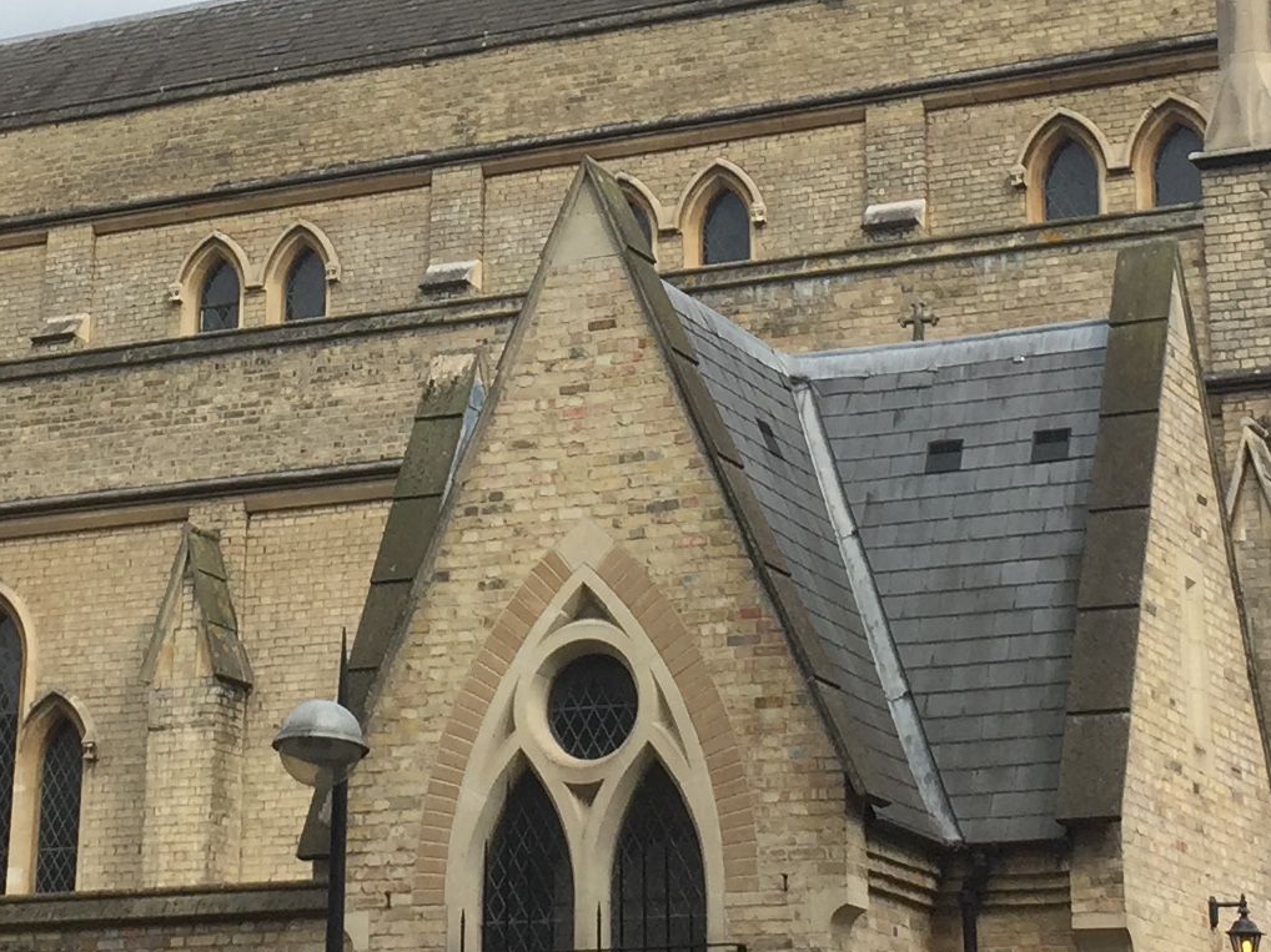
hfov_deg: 21.0
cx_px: 428
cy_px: 39
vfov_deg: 15.6
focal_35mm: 93
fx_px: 3414
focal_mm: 4.15
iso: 32
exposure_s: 1/1319
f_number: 2.2
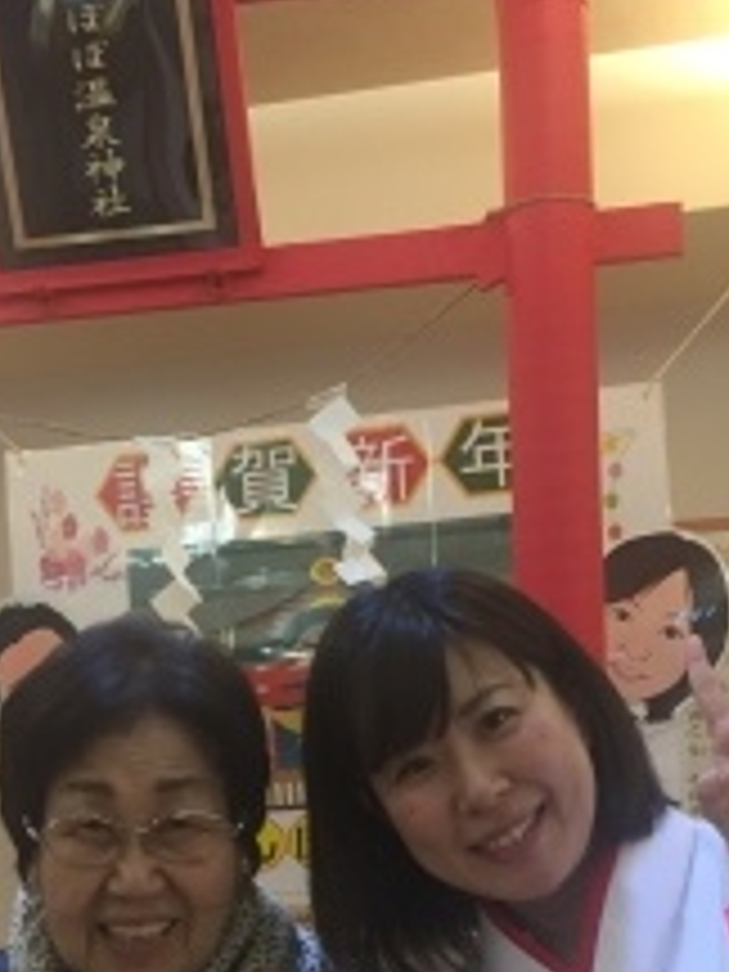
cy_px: 819
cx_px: 290
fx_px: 1881
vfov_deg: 28.2
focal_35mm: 67
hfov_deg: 21.9
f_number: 2.2
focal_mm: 4.15
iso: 80
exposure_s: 1/30
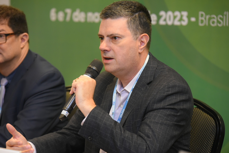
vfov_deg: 8.6
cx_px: 114
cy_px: 76
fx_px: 1018
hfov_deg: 12.8
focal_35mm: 160
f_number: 4
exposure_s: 1/160
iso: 3200
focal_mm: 160
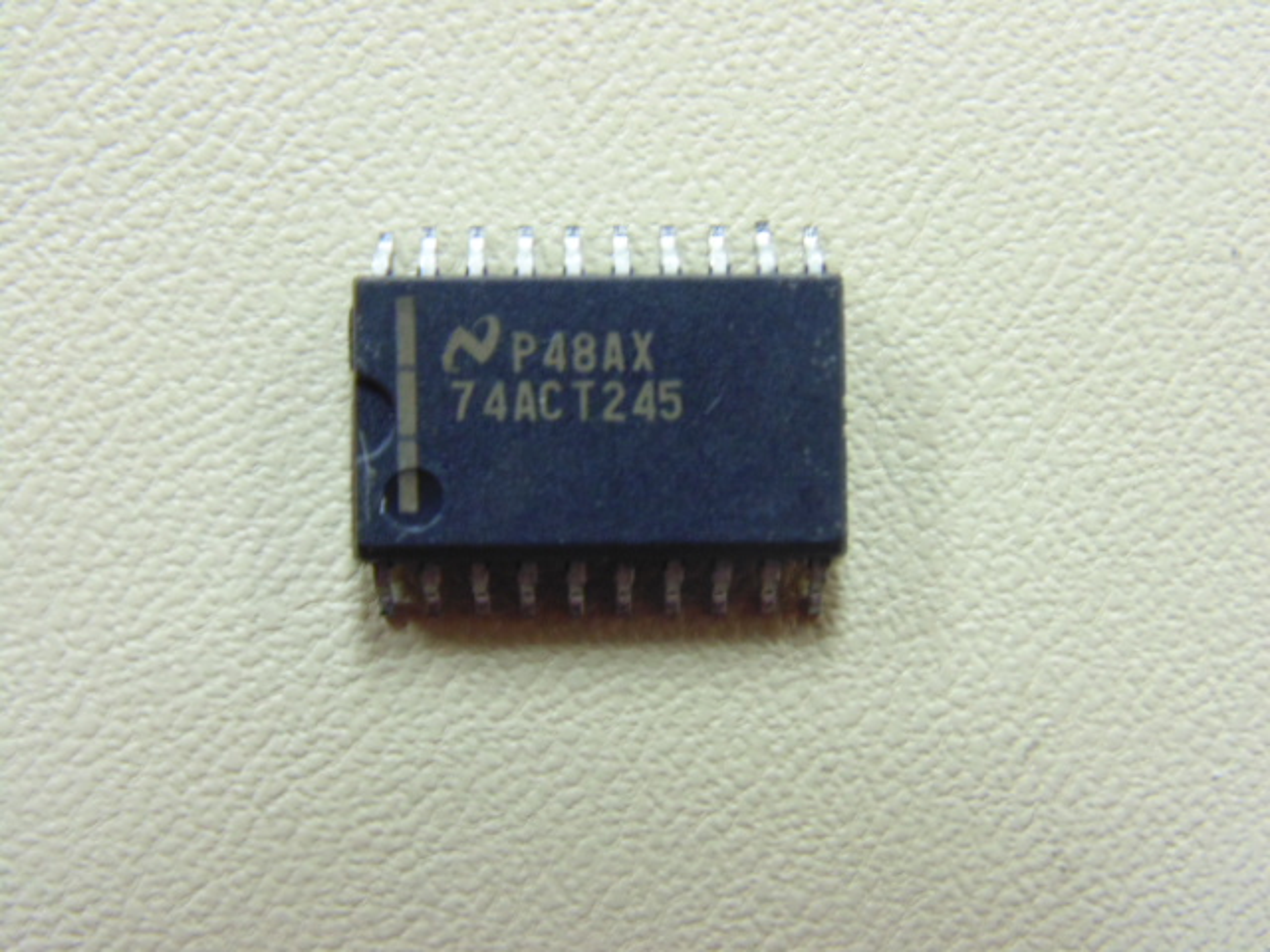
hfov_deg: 24.7
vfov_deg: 18.7
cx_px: 635
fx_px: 2898
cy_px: 476
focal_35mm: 79
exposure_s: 1/10
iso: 400
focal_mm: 14.1
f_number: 4.3
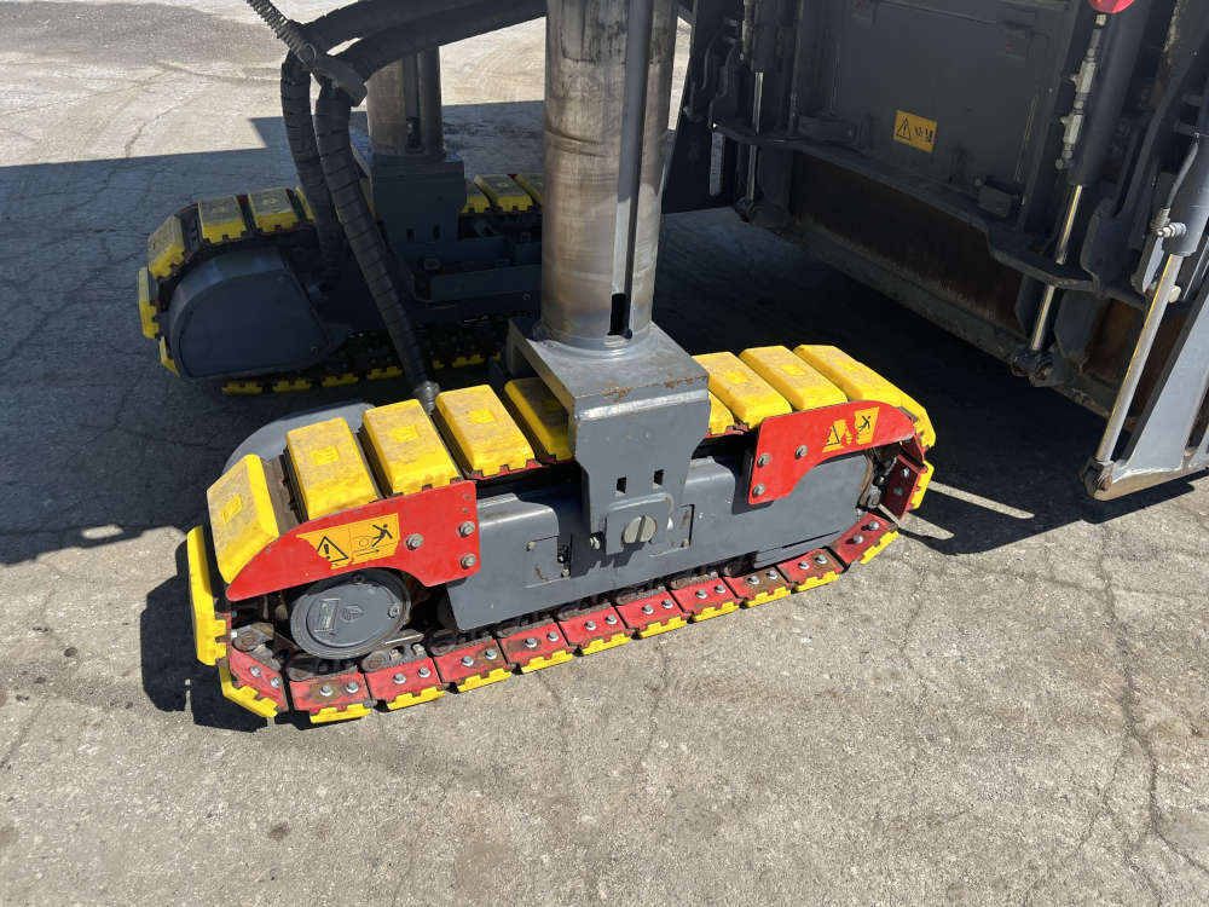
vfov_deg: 53.1
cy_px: 454
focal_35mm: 26
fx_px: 908
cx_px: 604
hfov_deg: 67.3
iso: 50
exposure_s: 1/3356
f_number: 1.5
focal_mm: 5.7
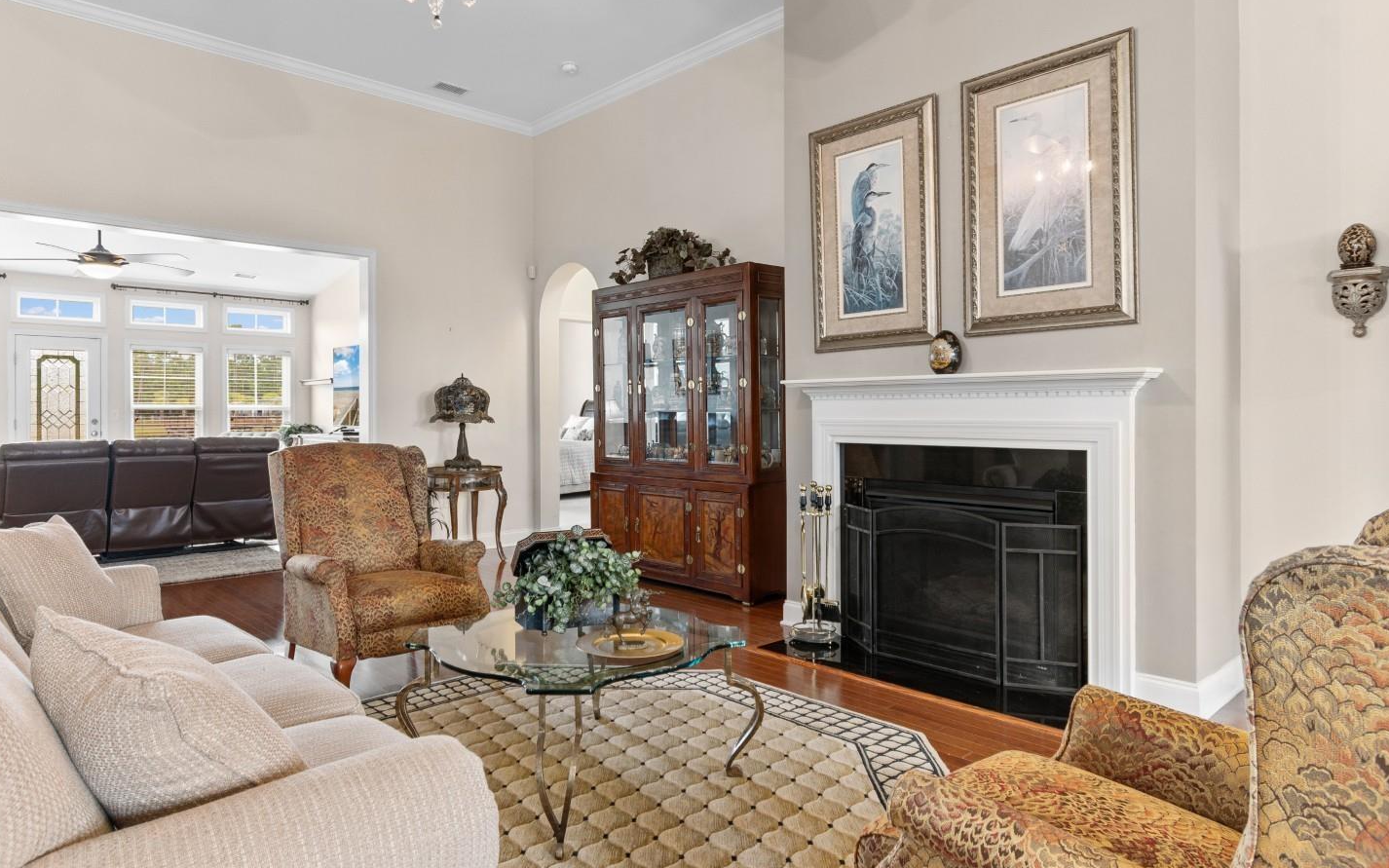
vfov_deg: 55.0
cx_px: 640
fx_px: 833
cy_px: 396
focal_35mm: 22
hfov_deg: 79.5
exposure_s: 1
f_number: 4.8
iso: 100
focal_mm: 13
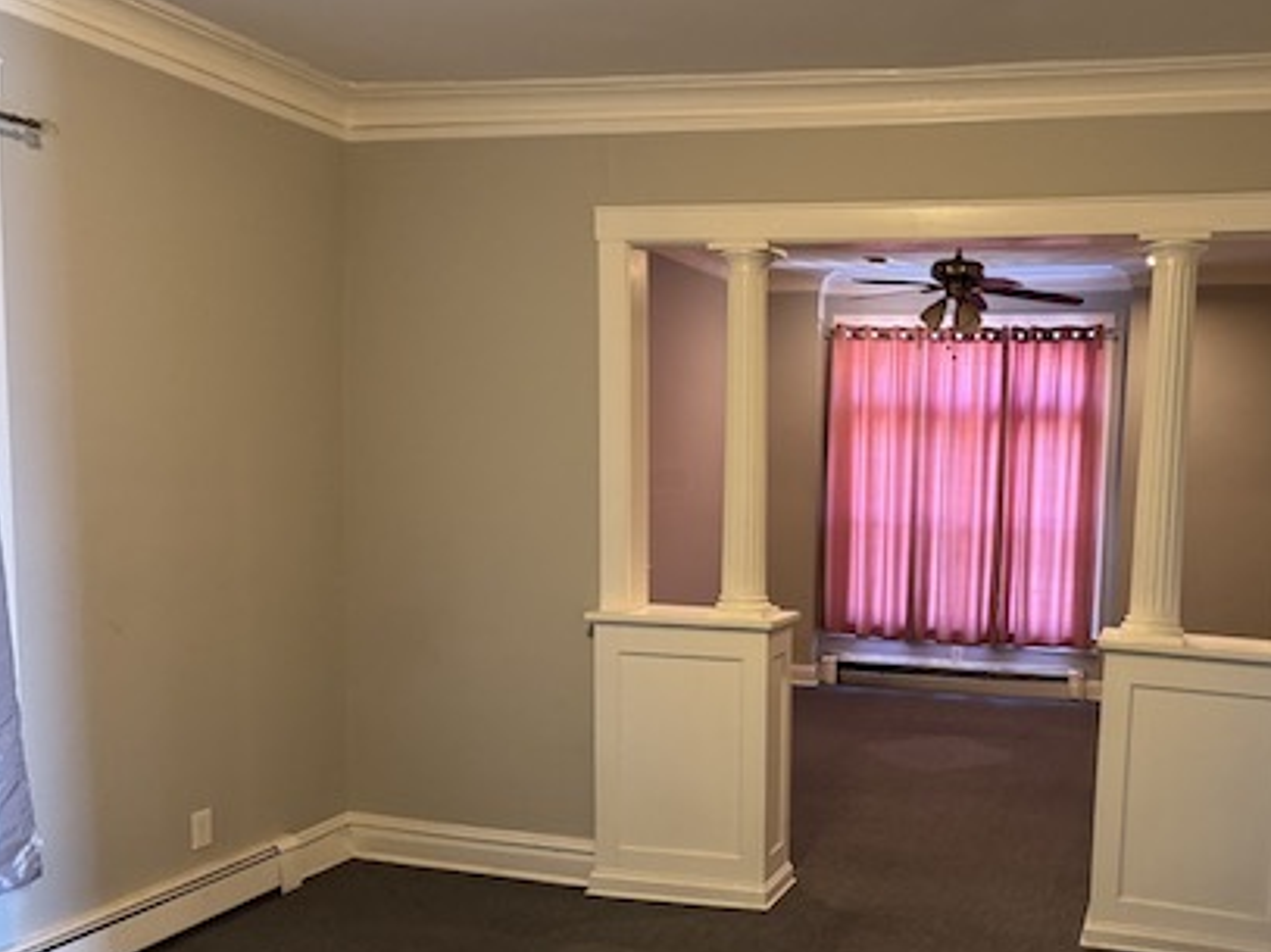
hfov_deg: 52.5
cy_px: 615
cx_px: 884
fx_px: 1248
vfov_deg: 41.4
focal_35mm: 34
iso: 640
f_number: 1.78
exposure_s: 1/60
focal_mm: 6.76
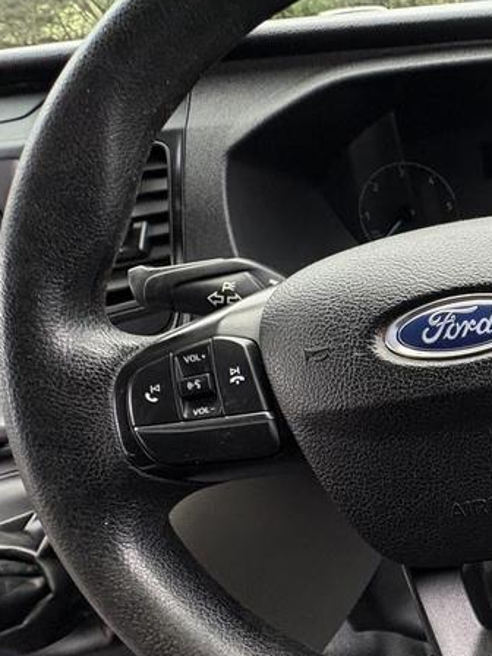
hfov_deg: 38.1
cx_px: 581
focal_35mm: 28
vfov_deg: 63.4
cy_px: 338
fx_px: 531
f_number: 2.2
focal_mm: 2.22
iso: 320
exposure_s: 1/60
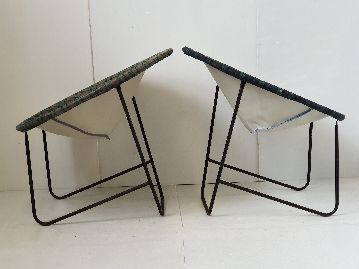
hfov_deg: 36.8
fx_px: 539
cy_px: 134
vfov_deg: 28.0
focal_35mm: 52
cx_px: 180
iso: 50
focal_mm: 6
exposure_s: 1/33
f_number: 2.4
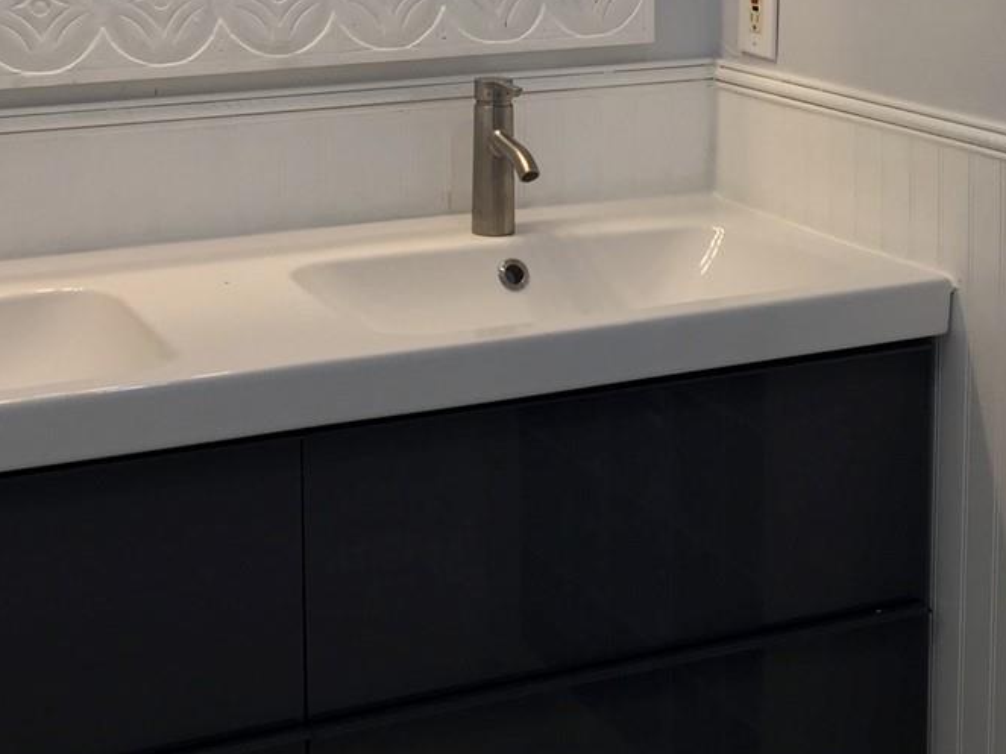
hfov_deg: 27.8
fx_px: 2034
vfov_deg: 20.6
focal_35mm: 70
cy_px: 100
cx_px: 483
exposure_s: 1/60
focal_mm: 4.15
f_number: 2.2
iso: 32
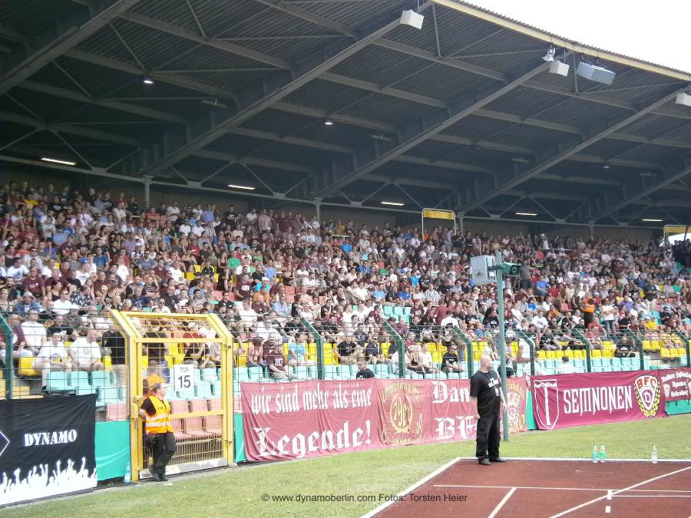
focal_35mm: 47
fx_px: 938
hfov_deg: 40.4
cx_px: 346
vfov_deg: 30.9
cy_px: 259
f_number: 3.4
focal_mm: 8.3
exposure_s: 1/100
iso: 80
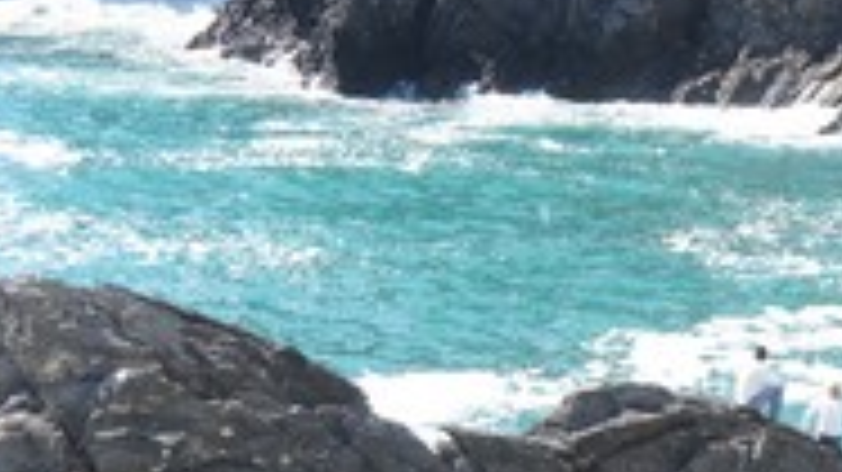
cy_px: 616
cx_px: 977
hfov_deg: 11.9
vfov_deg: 6.7
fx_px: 3972
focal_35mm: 178
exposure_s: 1/160
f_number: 6.3
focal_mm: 46
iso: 200
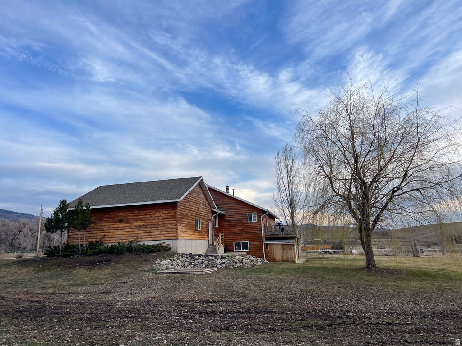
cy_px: 173
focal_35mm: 25
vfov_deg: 54.9
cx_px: 231
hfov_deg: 69.4
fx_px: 334
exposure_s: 1/1212
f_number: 1.6
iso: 32
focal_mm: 5.1
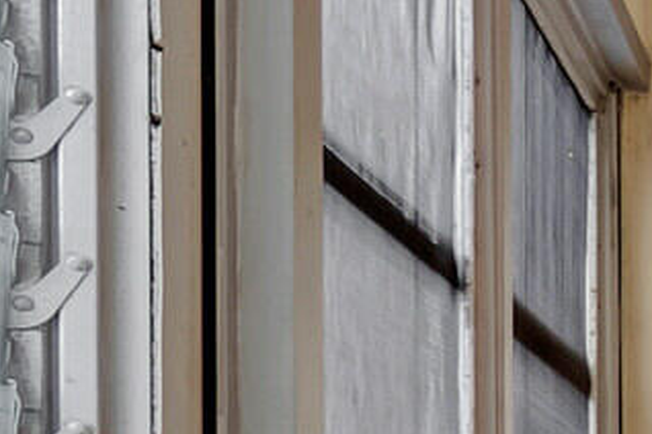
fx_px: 2137
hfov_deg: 9.0
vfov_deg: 11.1
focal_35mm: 118
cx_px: 2413
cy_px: 672
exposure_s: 1/25
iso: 500
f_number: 8
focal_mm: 10
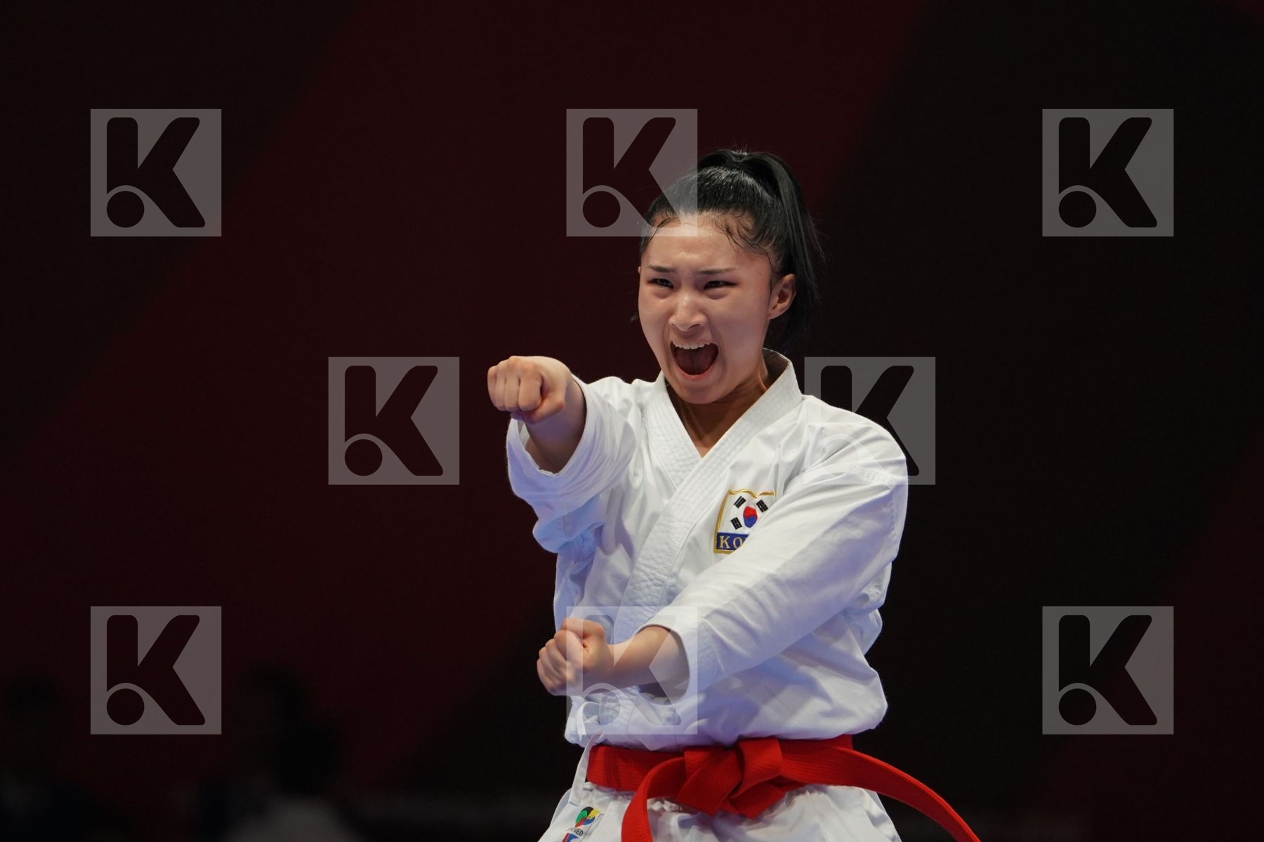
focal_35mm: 420
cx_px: 632
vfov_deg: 3.3
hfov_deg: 4.9
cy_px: 421
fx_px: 14746
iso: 1250
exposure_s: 1/500
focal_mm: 280
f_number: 4
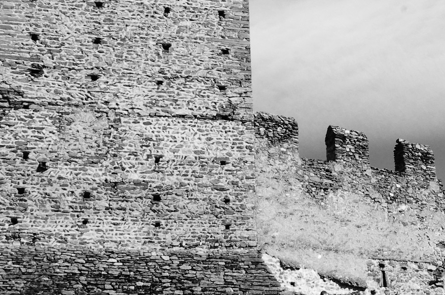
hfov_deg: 22.4
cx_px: 427
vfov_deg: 15.4
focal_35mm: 88
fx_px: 1085
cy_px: 67
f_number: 16
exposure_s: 1/125
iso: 100
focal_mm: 24
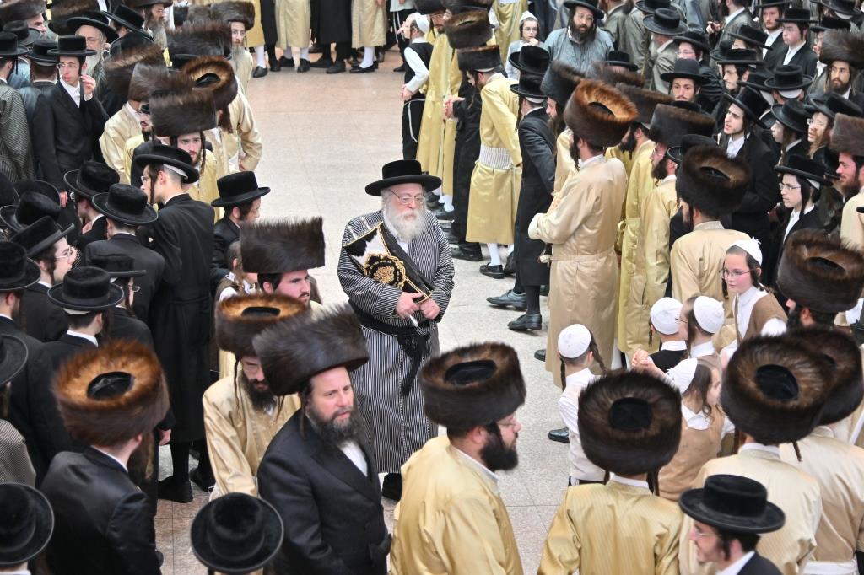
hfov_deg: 23.4
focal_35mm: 87
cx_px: 432
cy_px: 288
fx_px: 2087
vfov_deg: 15.7
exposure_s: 1/160
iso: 500
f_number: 4
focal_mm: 58
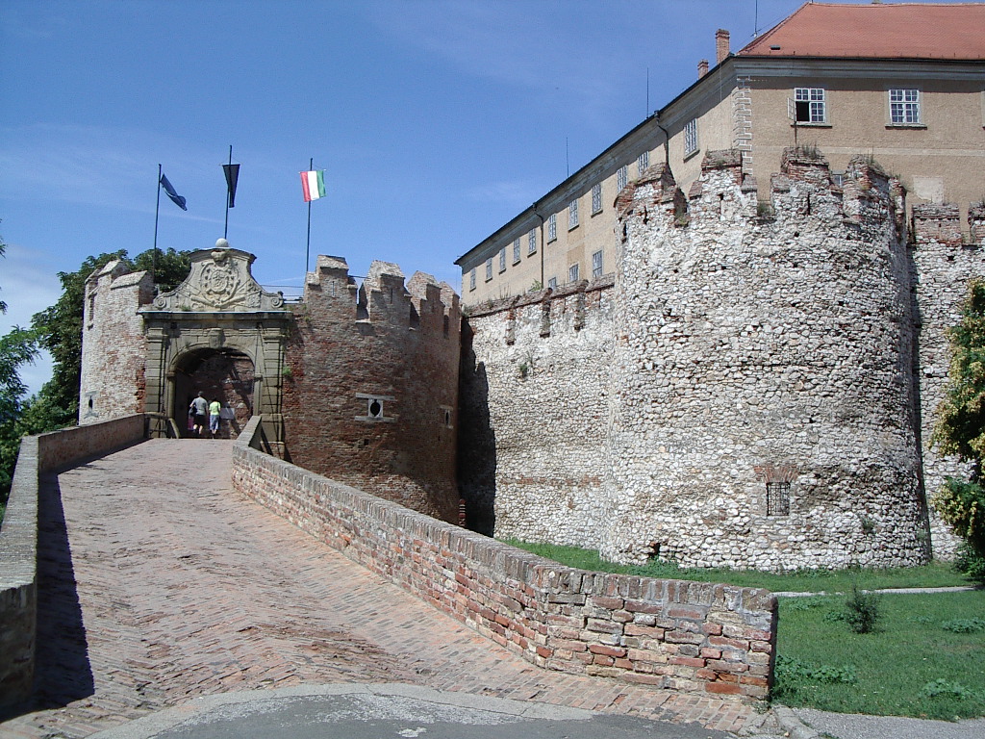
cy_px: 370
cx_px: 492
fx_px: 1081
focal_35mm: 38
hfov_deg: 49.0
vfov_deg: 37.7
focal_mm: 5.8
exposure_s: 1/400
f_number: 4.8
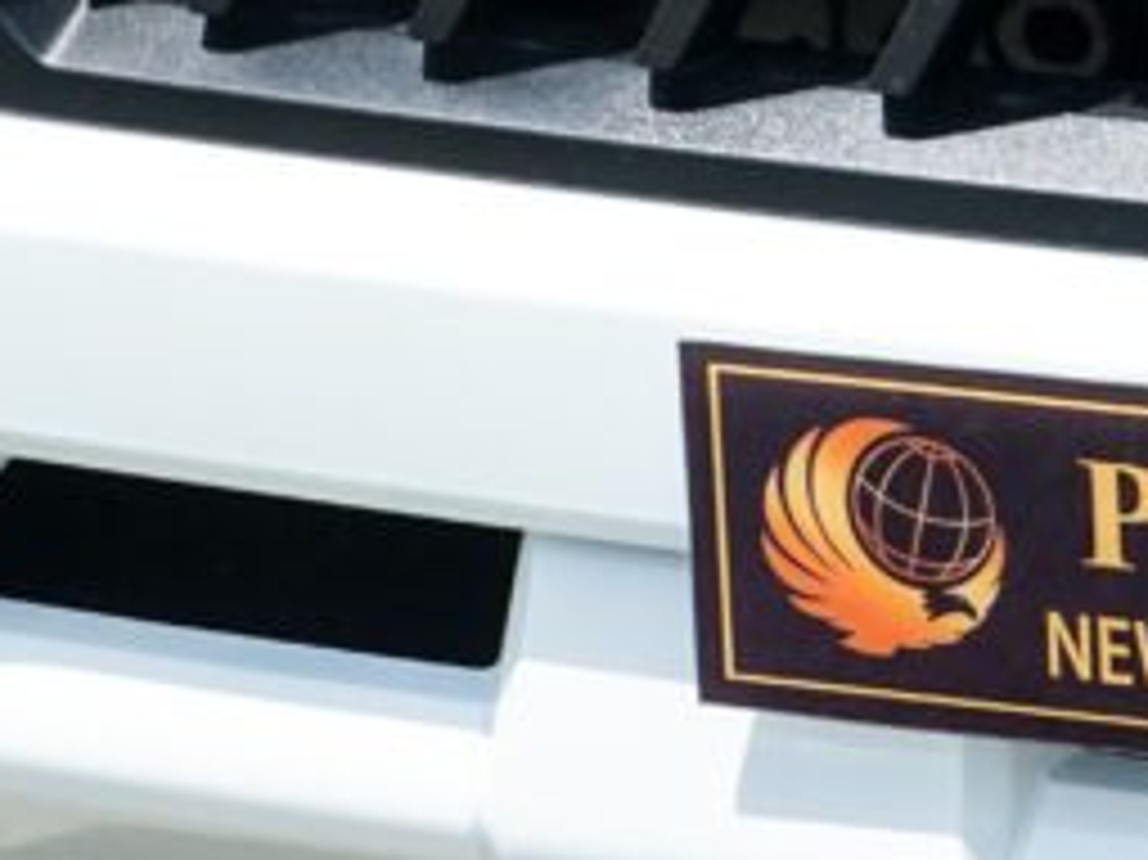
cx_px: 1324
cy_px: -588
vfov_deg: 5.8
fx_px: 8320
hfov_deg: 7.8
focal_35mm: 251
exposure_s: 1/500
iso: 250
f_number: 9
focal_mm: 65
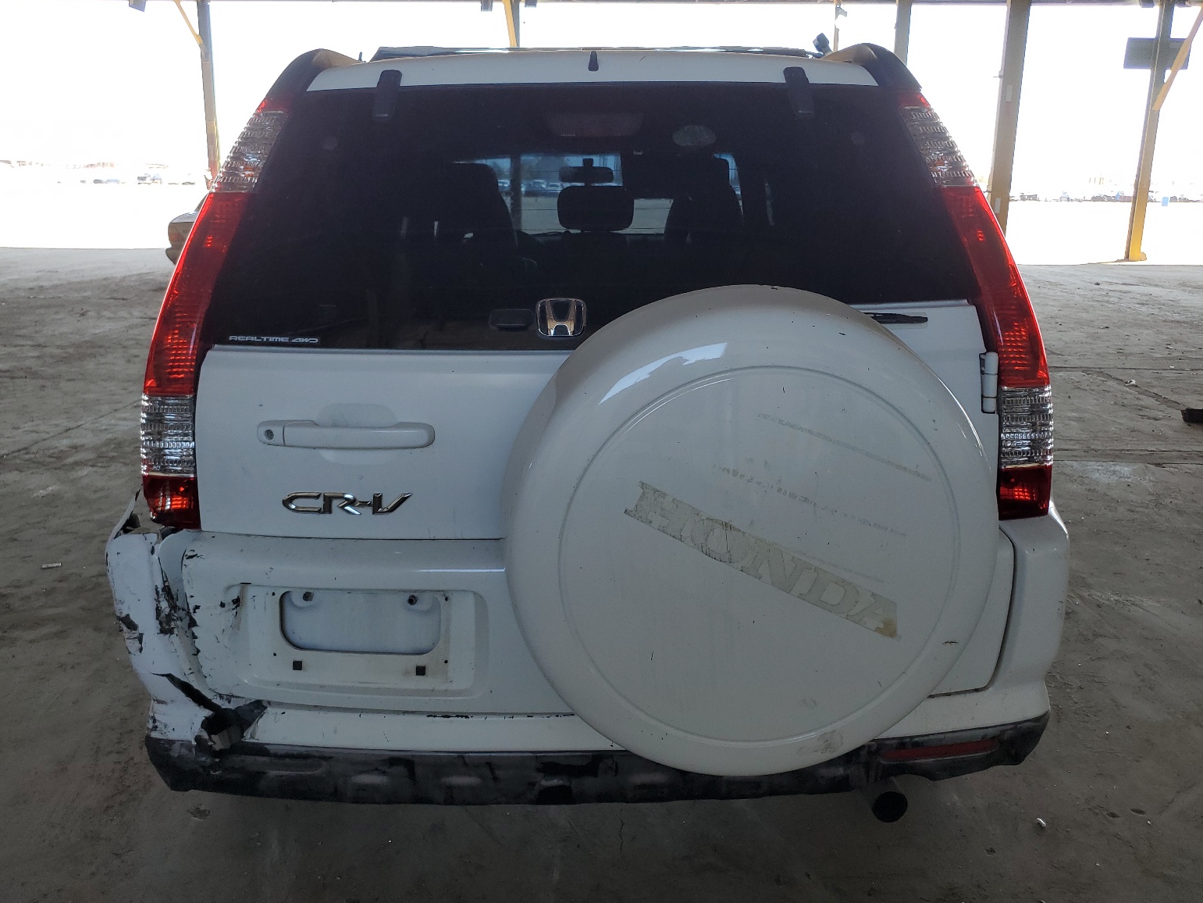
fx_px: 938
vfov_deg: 51.4
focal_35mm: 27
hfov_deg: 65.3
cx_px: 608
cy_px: 439
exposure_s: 1/233
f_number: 1.5
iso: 50
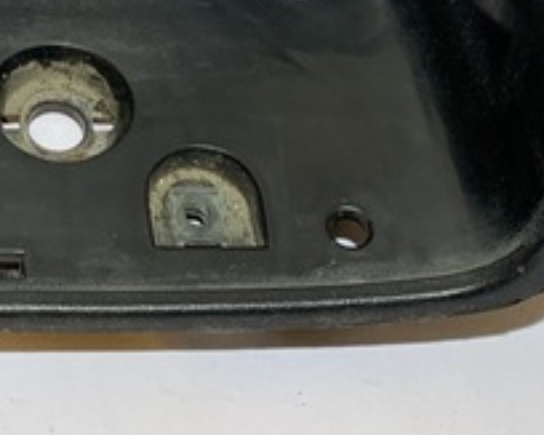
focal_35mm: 95
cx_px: 8
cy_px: -191
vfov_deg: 15.1
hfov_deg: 19.6
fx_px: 1529
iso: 100
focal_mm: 4.25
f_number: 1.8
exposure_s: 1/98
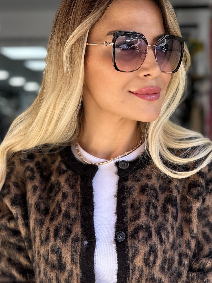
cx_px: 149
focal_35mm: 48
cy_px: 233
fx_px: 392
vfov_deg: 37.9
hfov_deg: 29.9
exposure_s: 1/389
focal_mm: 6.86
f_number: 1.78
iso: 80
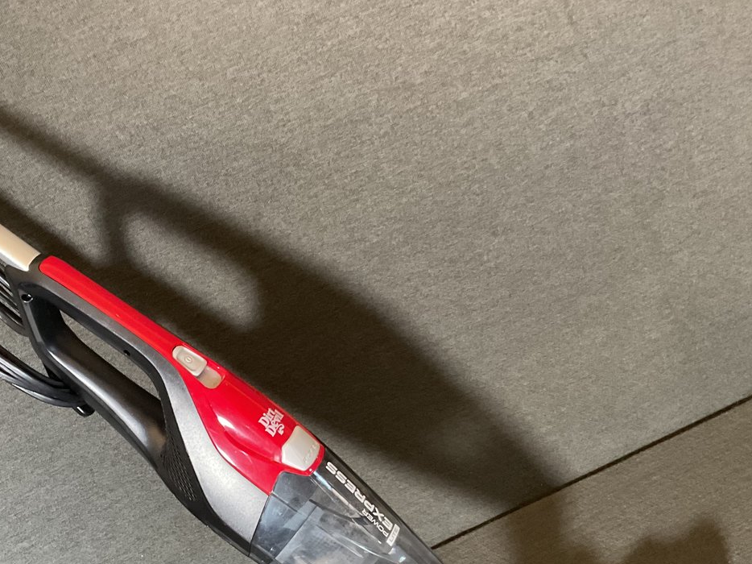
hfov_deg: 40.0
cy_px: 456
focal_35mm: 47
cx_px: 255
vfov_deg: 30.1
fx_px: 1021
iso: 320
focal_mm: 3
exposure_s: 1/25
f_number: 1.8
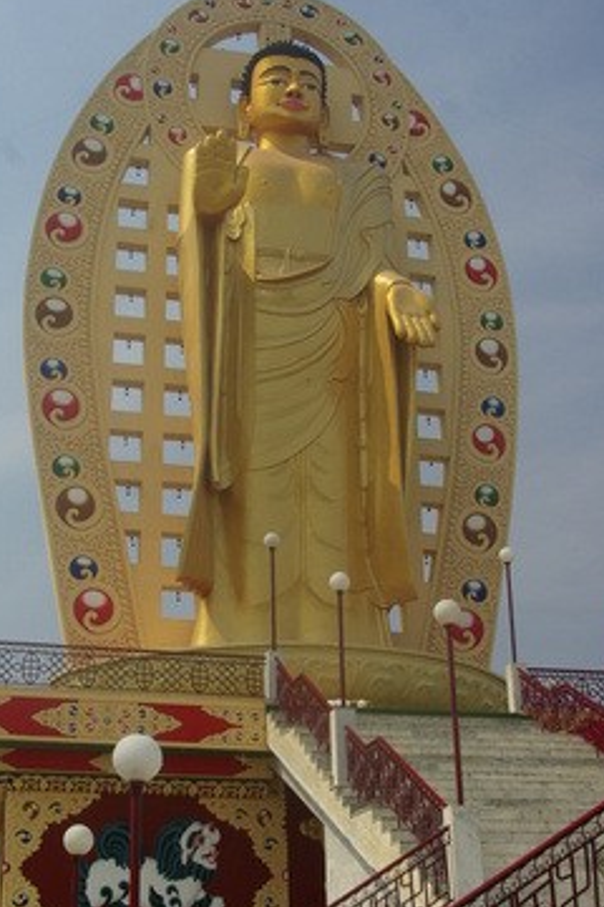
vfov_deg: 40.9
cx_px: 224
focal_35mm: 48
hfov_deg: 28.0
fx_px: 1208
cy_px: 554
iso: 200
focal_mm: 24
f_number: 8
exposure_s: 1/250
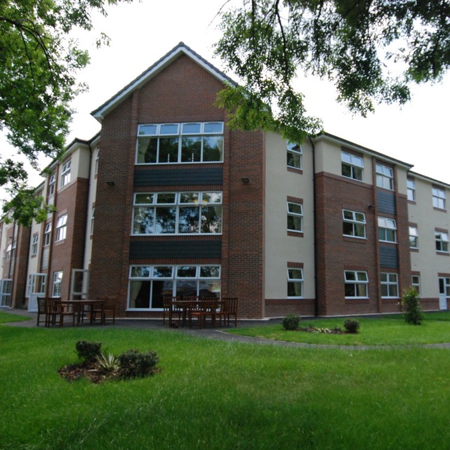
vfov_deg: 59.1
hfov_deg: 58.6
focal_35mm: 27
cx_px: 272
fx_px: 397
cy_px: 224
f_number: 6.3
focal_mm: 14
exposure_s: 1/1250
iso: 1100
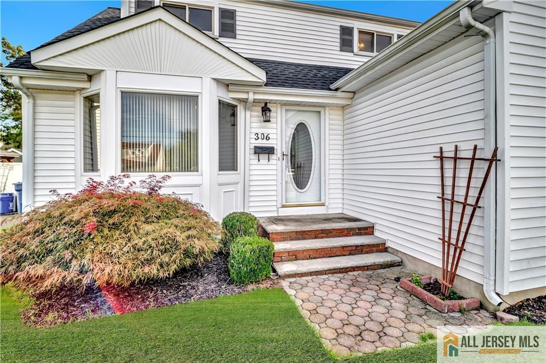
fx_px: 242
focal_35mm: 16
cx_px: 273
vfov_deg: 73.7
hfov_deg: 96.8
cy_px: 182
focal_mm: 16
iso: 320
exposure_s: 1/320
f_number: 5
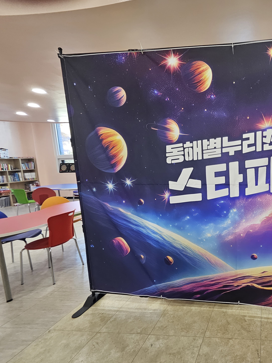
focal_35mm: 18
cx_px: 249
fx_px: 189
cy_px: 184
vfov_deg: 87.7
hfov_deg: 59.8
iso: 100
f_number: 2.2
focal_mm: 1.7
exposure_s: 1/60
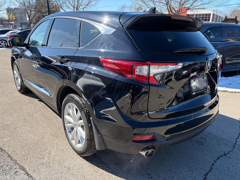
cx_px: 120
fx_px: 180
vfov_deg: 53.1
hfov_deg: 67.3
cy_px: 90
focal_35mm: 26
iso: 50
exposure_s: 1/1263
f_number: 1.6
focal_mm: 5.96
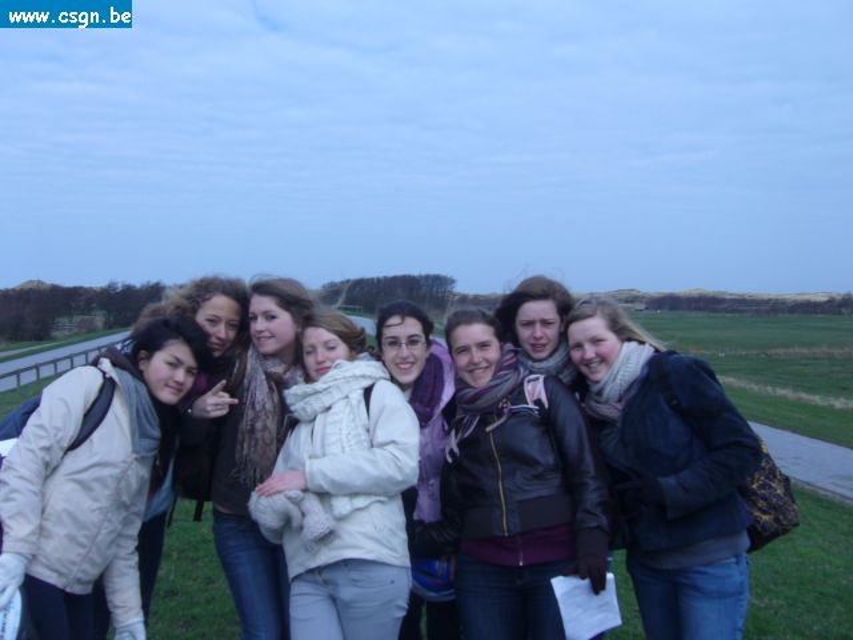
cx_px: 426
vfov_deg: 40.7
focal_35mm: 35
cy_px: 320
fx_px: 862
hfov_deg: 52.6
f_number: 5.6
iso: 80
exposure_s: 1/320
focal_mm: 5.8
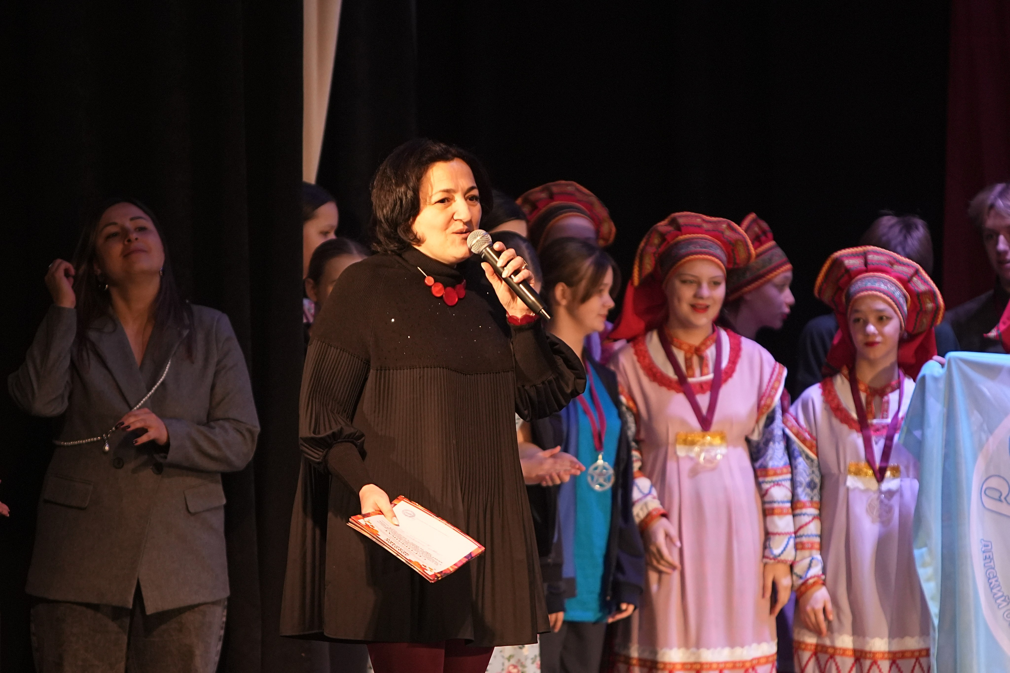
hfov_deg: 6.9
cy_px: 336
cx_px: 505
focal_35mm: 300
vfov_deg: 4.6
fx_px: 8417
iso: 2000
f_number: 2.8
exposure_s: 1/400
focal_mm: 200
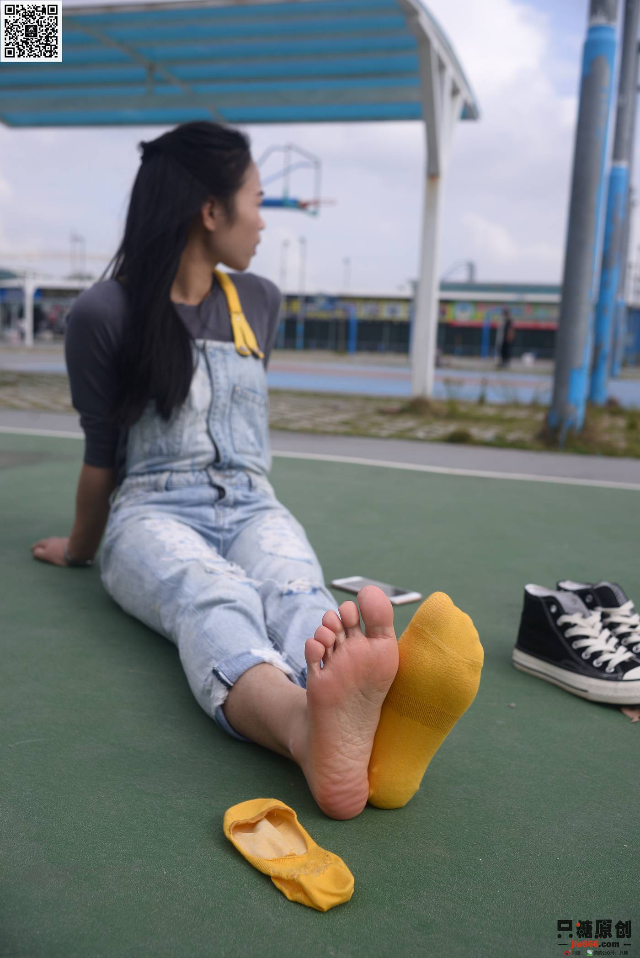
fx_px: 932
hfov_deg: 37.9
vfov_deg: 54.4
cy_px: 479
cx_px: 320
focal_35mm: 35
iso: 100
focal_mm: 35
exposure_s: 1/640
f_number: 6.3
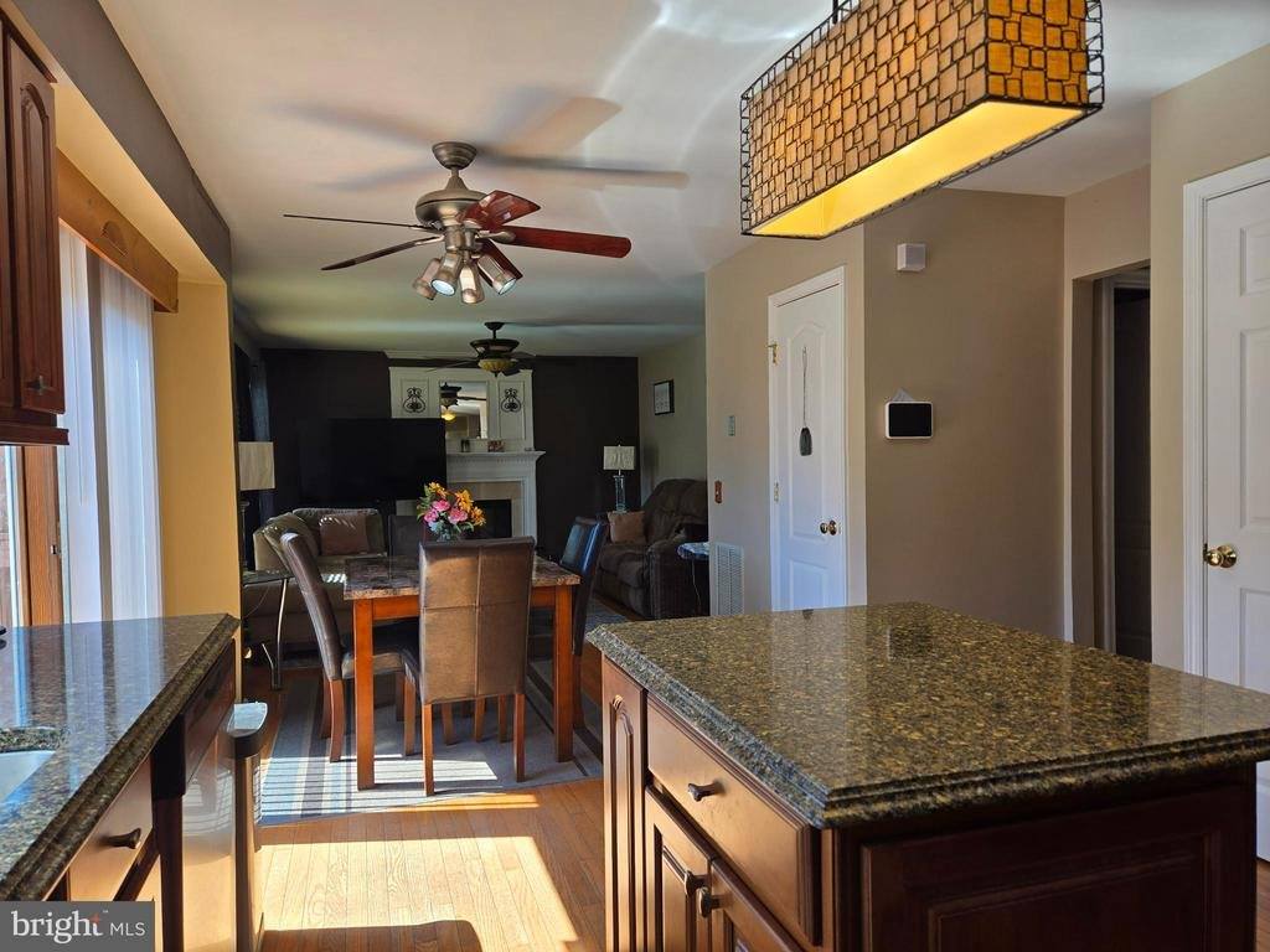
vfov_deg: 58.9
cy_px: 476
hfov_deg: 73.9
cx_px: 635
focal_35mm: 23
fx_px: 844
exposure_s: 1/157
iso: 25
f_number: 1.8
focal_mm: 5.4
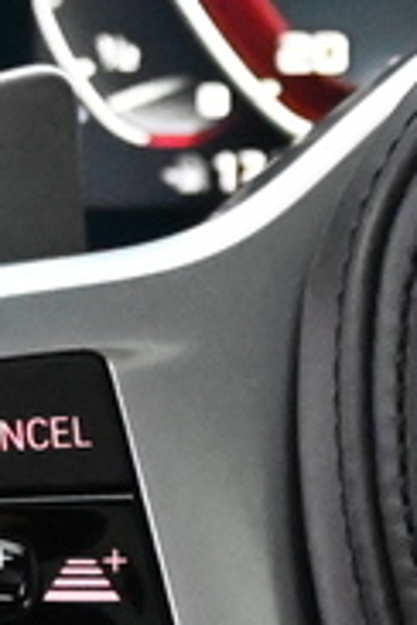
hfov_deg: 4.6
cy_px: 471
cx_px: 1001
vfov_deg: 7.0
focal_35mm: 292
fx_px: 5073
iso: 7200
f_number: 4
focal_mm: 22
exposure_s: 1/40
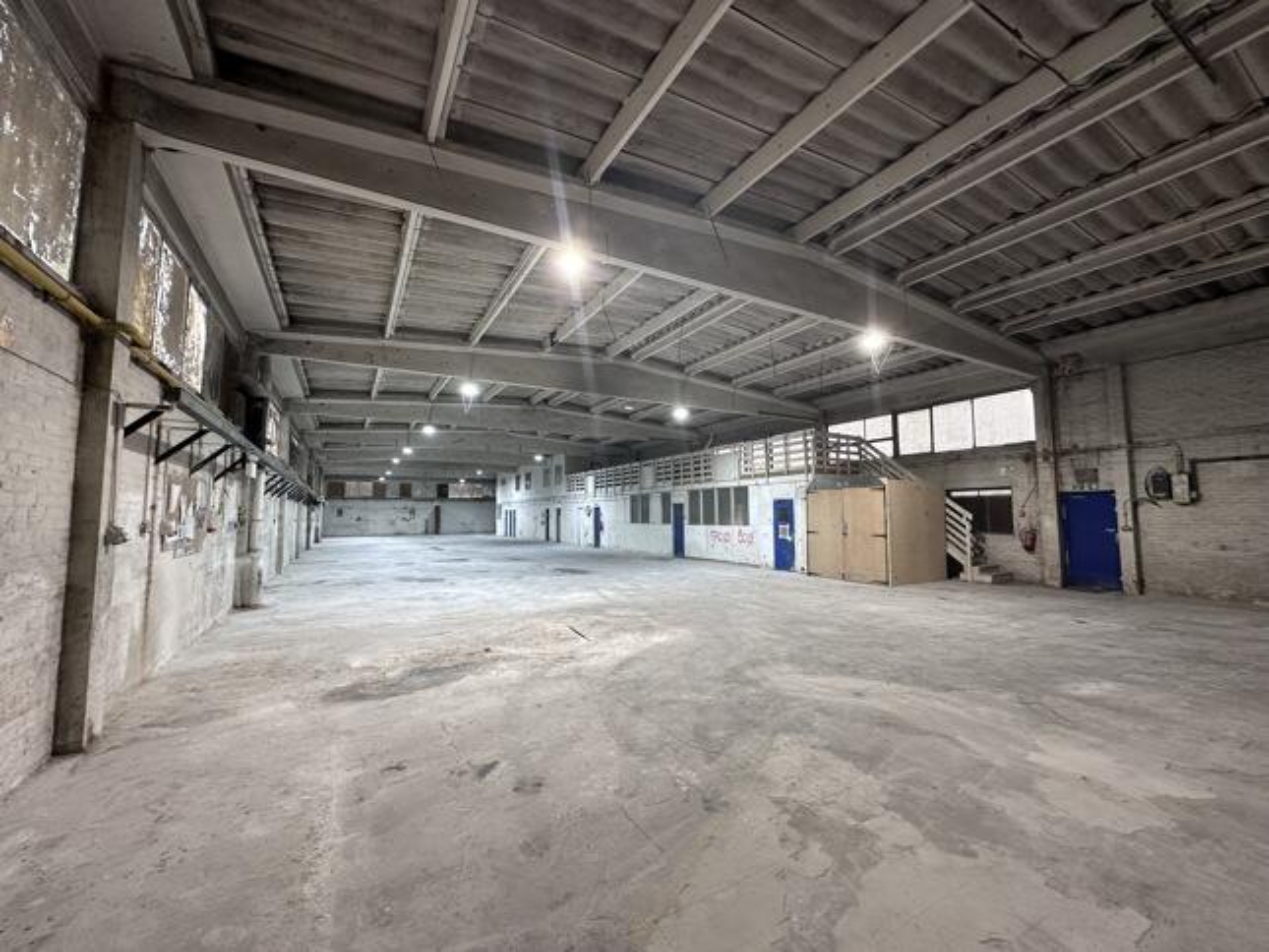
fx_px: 513
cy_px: 476
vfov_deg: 85.7
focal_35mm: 14
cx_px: 634
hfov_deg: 102.1
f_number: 2.2
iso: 160
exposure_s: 1/50
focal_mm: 2.22
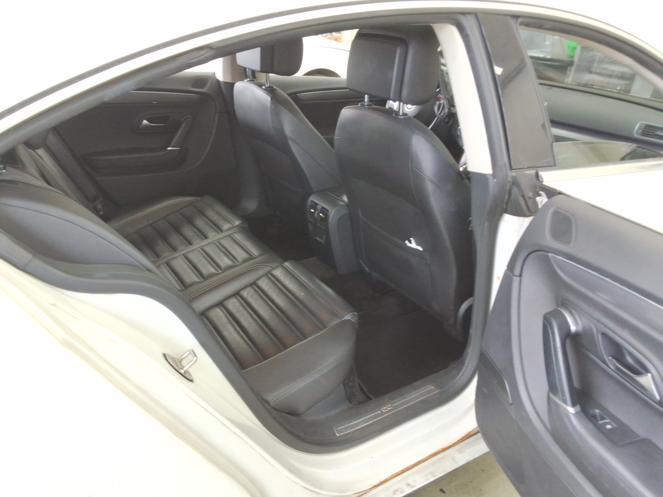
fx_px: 536
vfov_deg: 49.7
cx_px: 332
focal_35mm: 28
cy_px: 248
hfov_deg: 63.4
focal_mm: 2.91
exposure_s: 1/40
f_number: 1.9
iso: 46
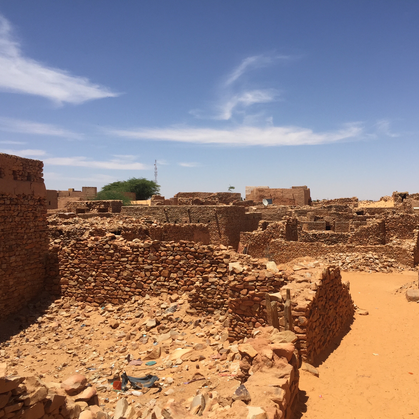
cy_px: 213
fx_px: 479
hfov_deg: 46.9
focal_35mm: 35
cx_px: 259
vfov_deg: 47.2
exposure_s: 1/3049
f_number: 2.2
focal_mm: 4.15
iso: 32
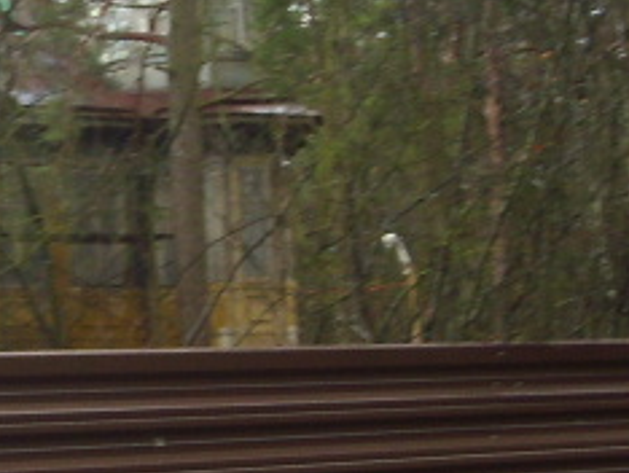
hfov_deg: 12.7
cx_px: -56
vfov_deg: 9.7
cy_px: 188
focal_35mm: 153
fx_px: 2783
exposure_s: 1/38
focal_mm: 5.8
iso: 50
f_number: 2.8
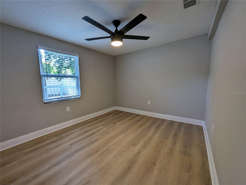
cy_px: 92
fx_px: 93
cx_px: 123
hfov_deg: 106.1
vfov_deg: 90.1
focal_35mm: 13
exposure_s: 1/60
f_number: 2.2
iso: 61
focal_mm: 1.95
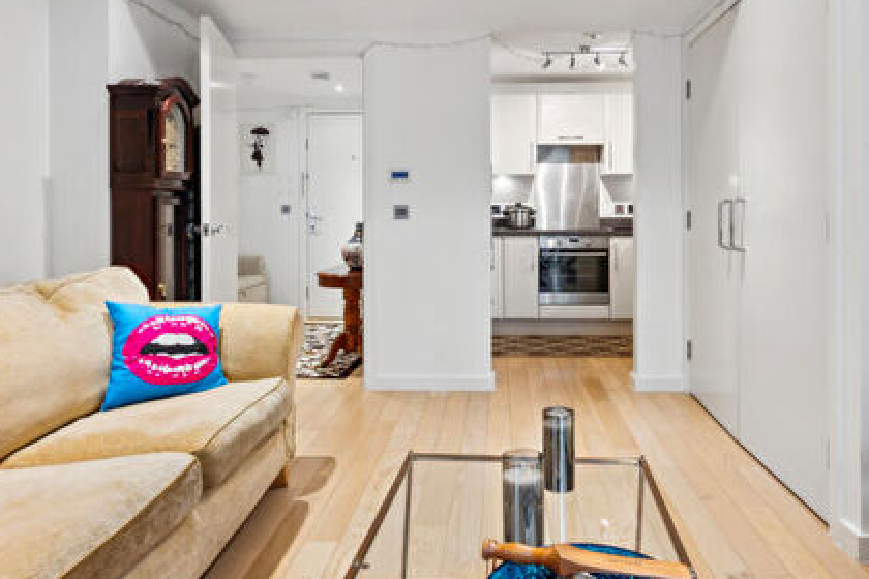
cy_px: 241
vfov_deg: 49.6
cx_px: 447
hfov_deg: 69.7
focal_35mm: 26
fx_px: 624
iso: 400
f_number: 11
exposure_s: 1/15
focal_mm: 15.5
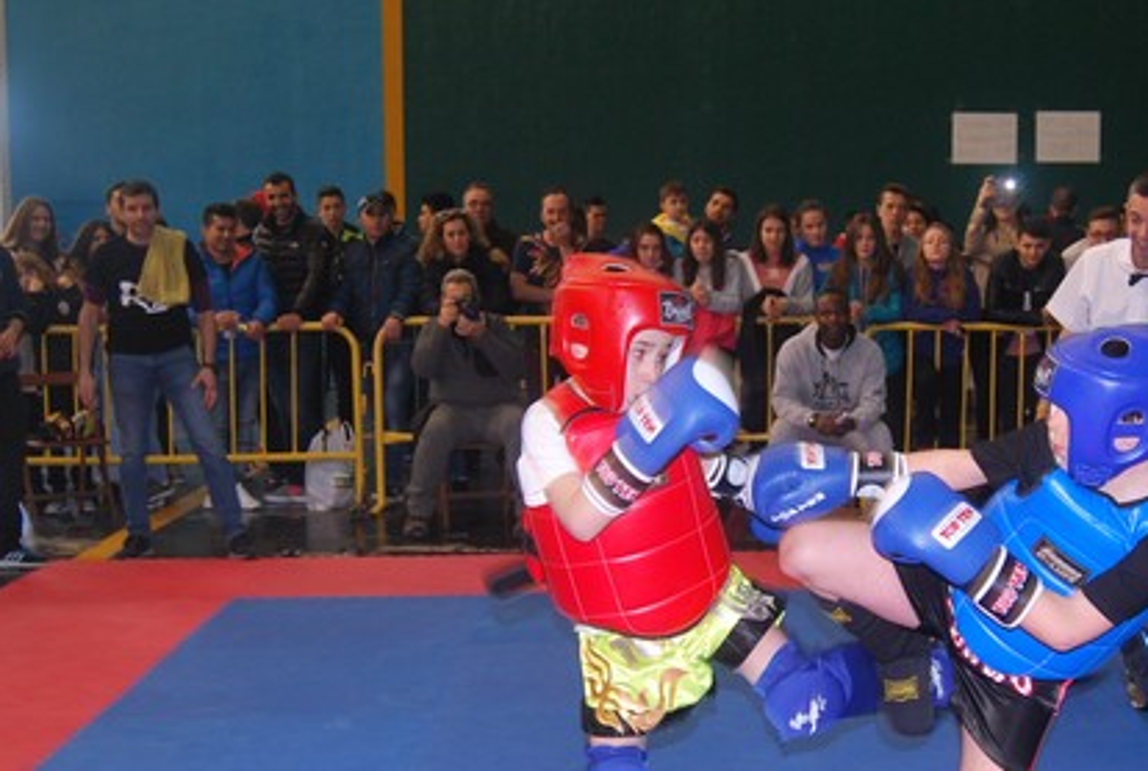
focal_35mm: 58
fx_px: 1854
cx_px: 743
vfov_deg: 23.4
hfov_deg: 34.2
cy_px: 498
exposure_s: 1/60
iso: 250
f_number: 3.8
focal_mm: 20
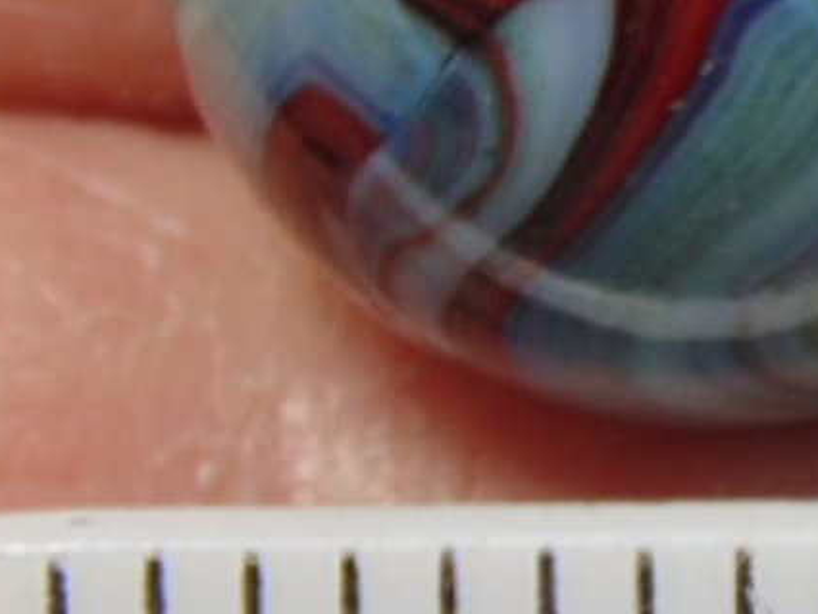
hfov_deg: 4.6
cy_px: 105
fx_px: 10022
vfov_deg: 3.5
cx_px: 1281
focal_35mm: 424
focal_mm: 21.3
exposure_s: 1/50
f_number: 4.8
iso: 80
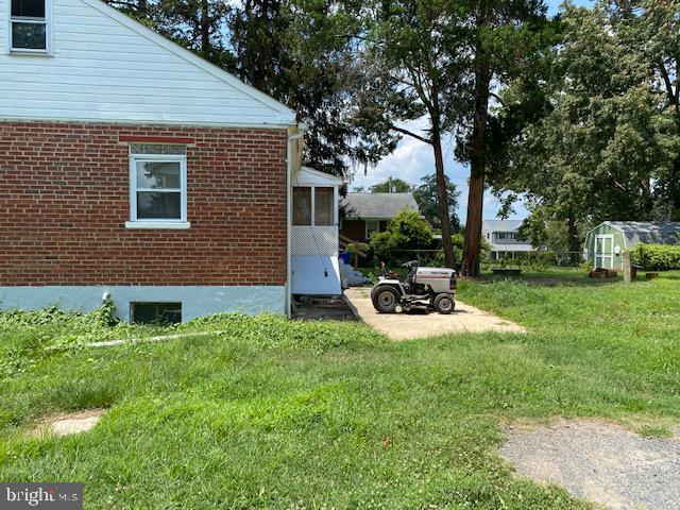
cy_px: 255
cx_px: 340
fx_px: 511
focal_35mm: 26
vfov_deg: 53.1
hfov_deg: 67.3
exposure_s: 1/1522
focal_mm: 4.25
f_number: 1.8
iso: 32
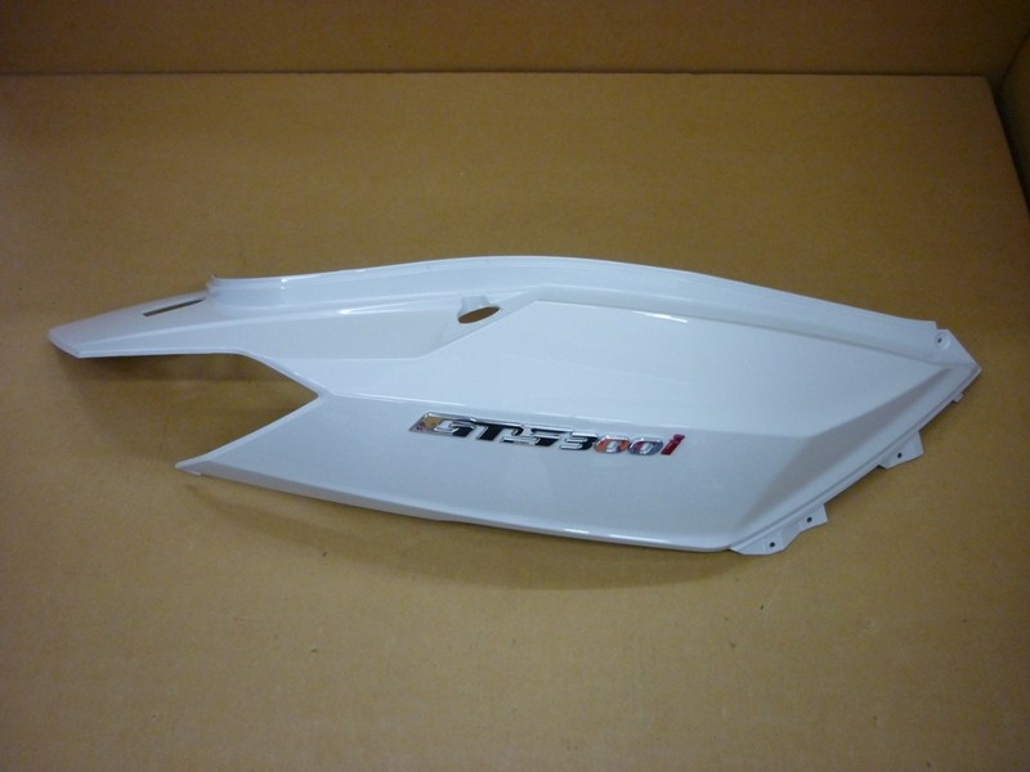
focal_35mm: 33
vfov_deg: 42.9
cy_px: 386
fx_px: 982
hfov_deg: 55.4
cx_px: 515
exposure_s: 1/30
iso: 320
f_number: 2.8
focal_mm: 5.5
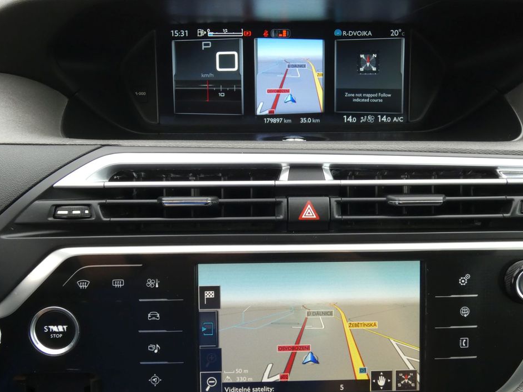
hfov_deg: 51.3
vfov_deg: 39.6
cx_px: 271
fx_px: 544
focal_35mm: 36
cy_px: 204
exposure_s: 1/80
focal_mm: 6
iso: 320
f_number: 5.6
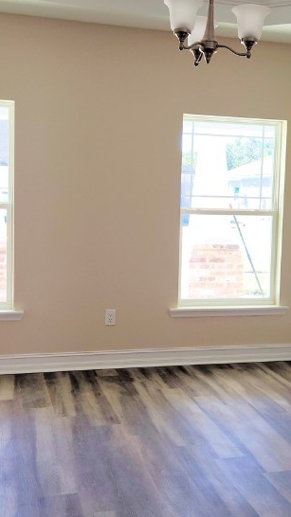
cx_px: 187
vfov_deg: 43.7
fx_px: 645
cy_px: 245
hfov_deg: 25.3
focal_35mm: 47
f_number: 1.8
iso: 25
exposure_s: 1/120
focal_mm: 5.4
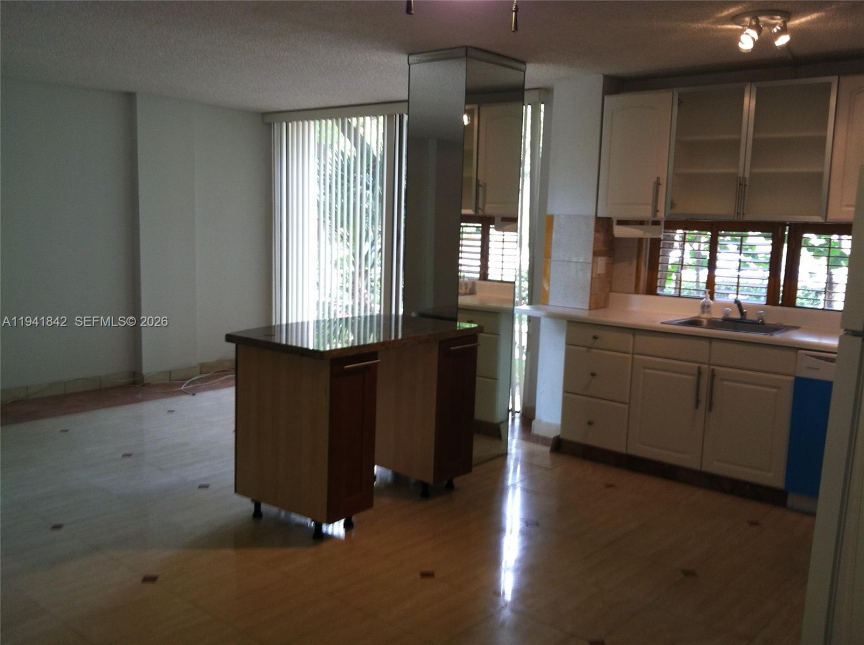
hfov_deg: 52.7
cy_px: 322
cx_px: 432
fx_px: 872
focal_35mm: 35
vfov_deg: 40.6
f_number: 2.8
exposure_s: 1/16
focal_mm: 3.85
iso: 80
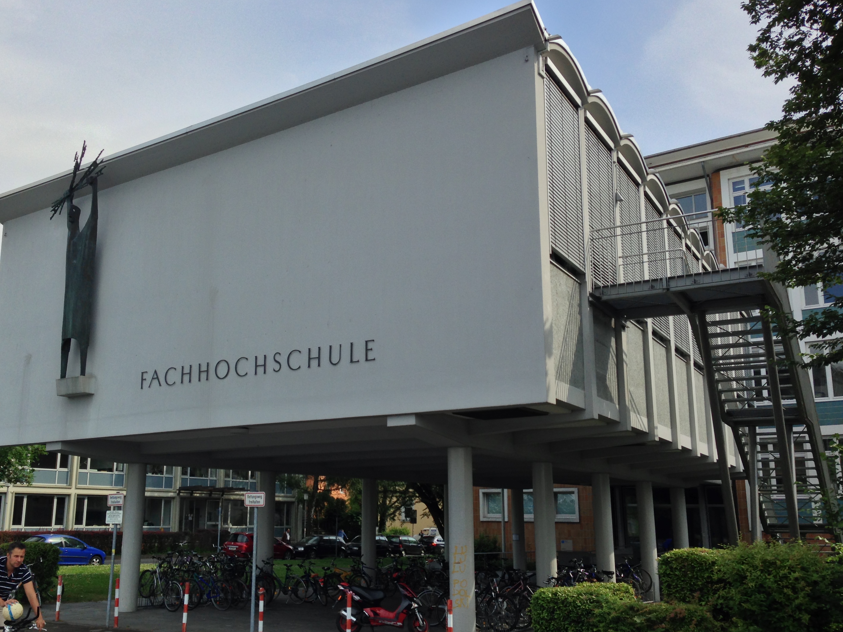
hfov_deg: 48.9
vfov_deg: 37.7
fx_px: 925
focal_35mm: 38
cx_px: 366
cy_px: 342
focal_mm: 4.13
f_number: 2.4
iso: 50
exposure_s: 1/1232
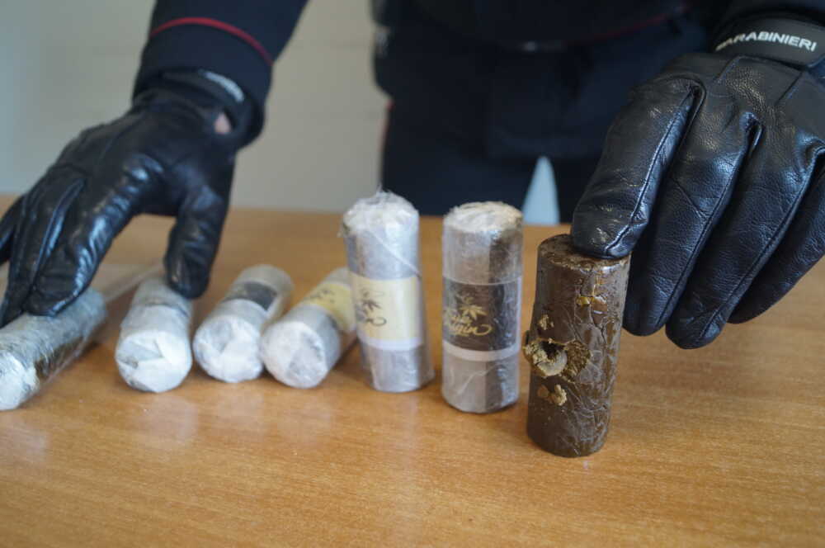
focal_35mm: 33
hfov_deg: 57.3
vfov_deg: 39.9
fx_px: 755
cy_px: 274
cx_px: 412
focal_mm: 22
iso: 500
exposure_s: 1/60
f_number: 4
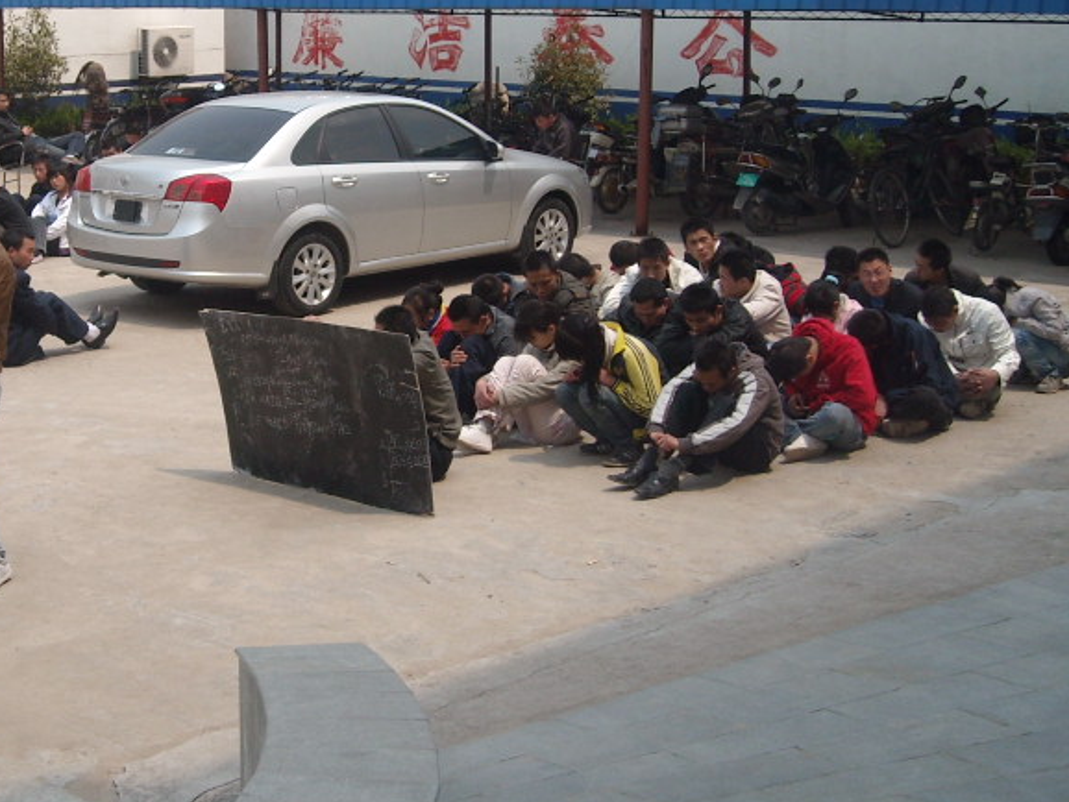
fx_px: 1915
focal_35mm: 62
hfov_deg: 30.8
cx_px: 301
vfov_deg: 23.6
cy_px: 305
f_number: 5.6
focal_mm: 5.7
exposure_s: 1/284
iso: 64
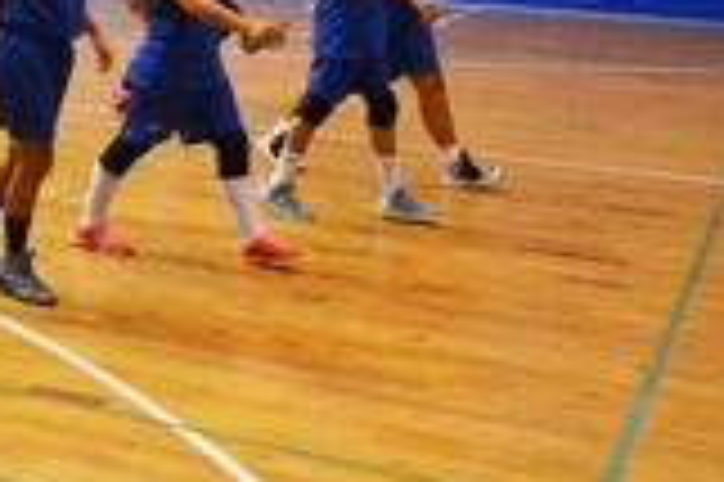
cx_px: -292
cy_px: 16
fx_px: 1688
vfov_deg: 16.0
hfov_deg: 21.2
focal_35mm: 84
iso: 3200
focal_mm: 18
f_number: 3.5
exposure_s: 1/250
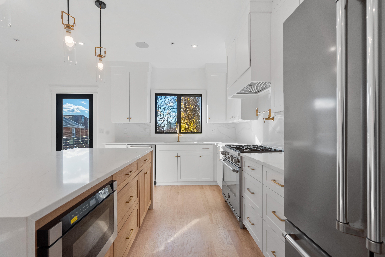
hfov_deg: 96.7
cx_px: 192
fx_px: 171
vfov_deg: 73.7
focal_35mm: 16
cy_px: 128
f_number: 8
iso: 100
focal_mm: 16
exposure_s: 1/20
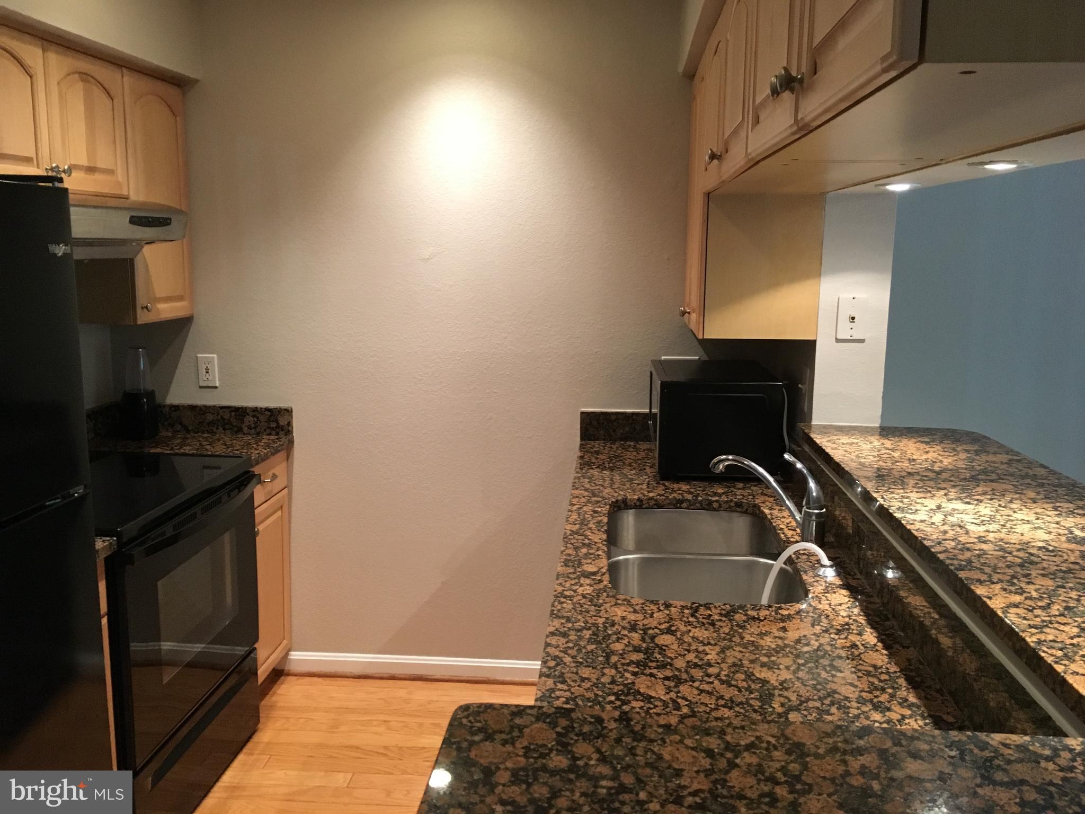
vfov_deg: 48.2
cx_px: 542
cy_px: 407
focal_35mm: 29
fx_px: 909
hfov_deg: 61.7
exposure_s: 1/30
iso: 200
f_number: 2.2
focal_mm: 4.15
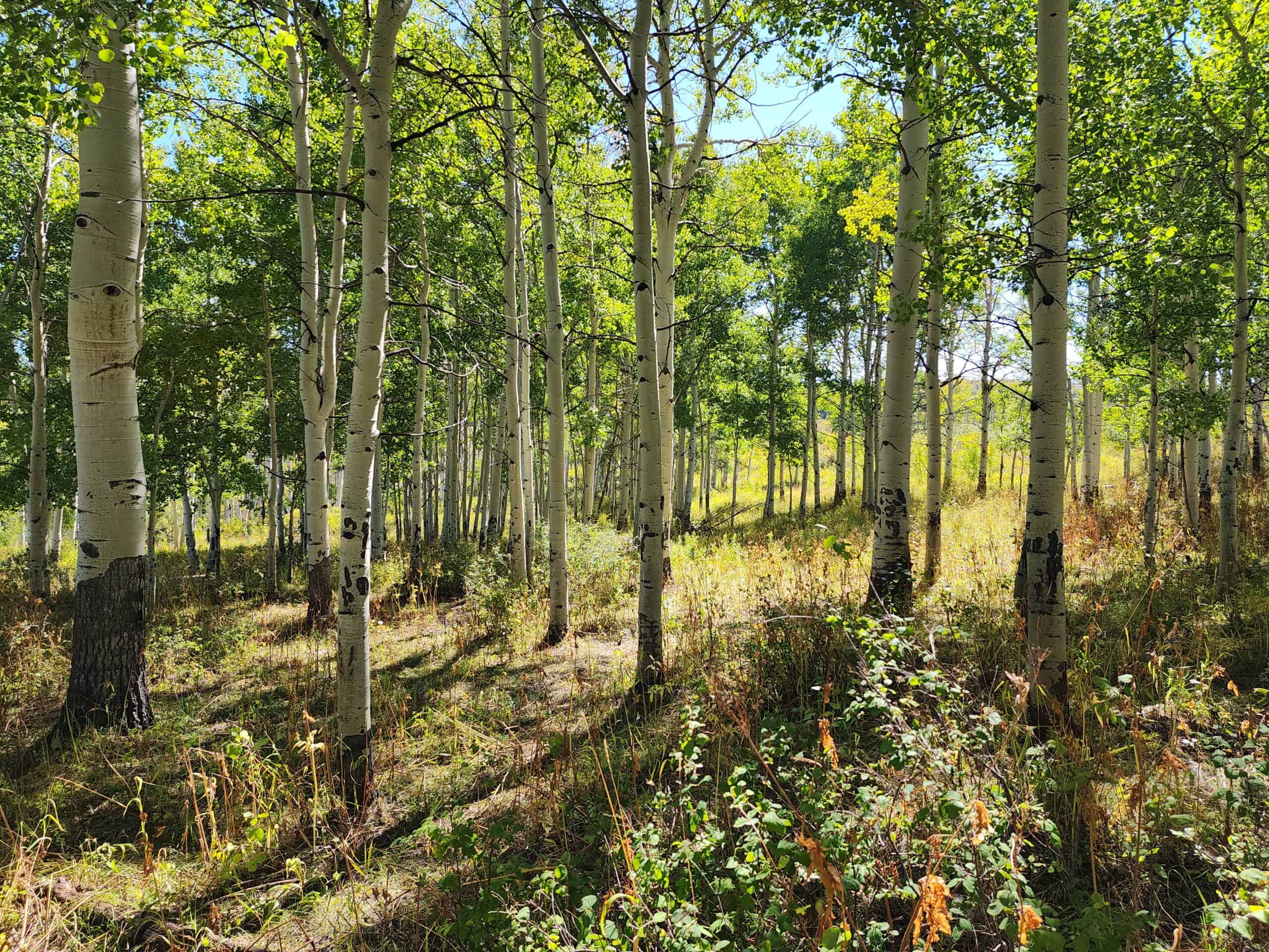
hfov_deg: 73.9
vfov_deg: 58.9
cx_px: 634
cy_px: 476
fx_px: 843
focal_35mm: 23
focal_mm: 6.4
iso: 12
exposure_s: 1/294
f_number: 1.8
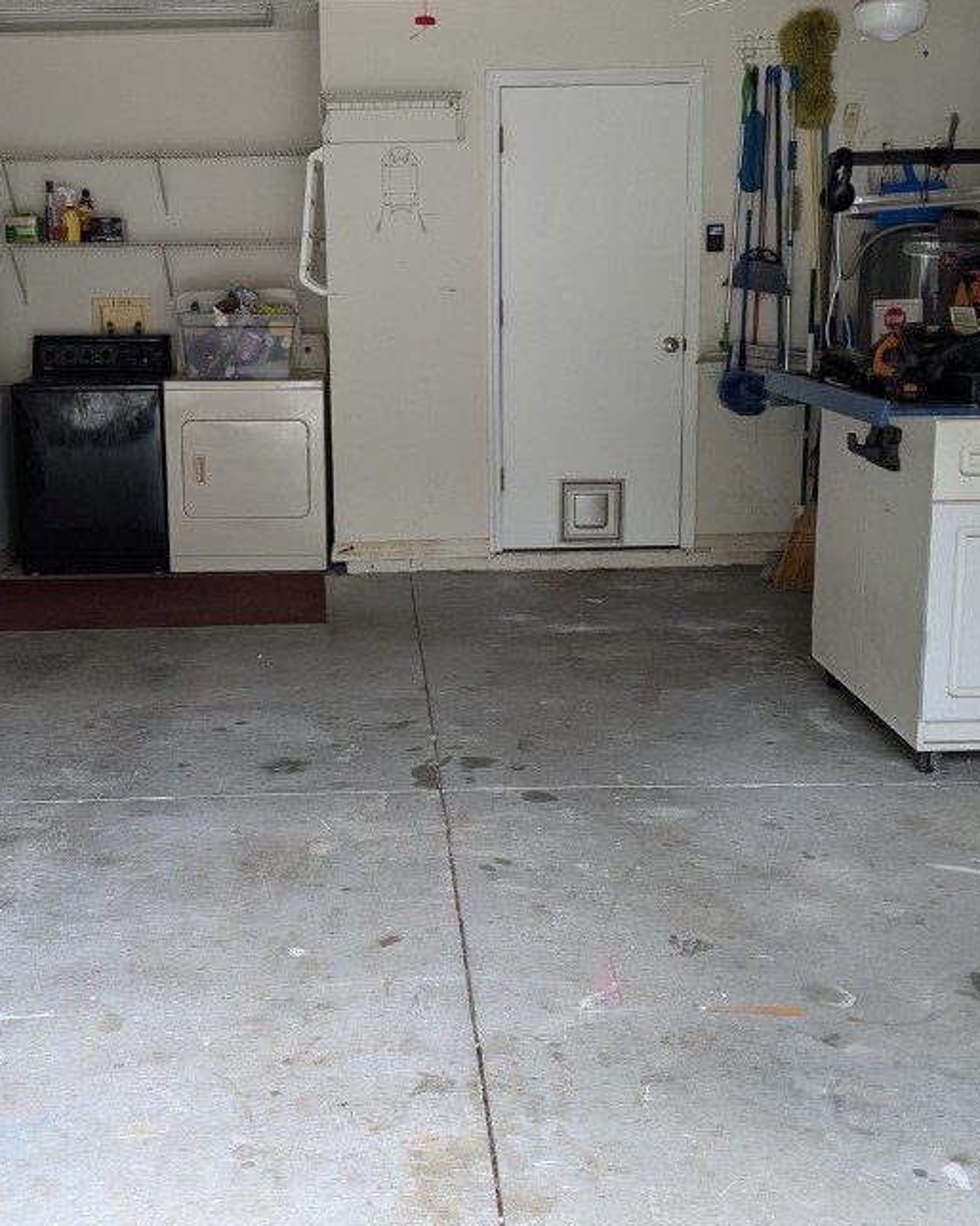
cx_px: 410
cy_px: 578
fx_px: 1523
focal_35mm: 42
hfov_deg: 35.6
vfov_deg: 43.8
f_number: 1.73
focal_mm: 4.38
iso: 54
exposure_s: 1/120
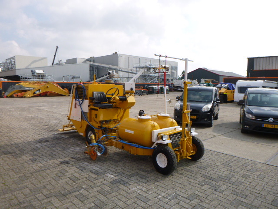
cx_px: 139
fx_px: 201
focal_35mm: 25
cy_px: 104
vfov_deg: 54.9
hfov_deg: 69.4
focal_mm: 4.5
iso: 100
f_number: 3.9
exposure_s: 1/500
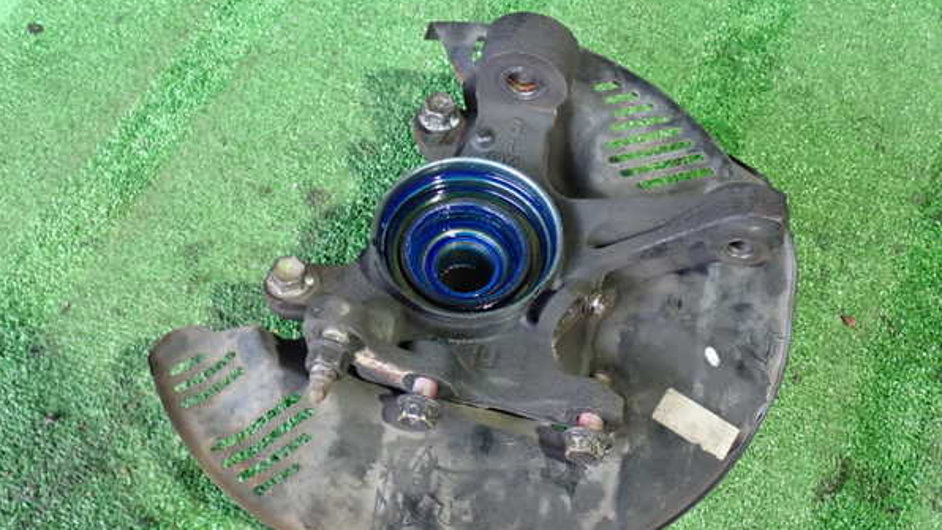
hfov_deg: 45.5
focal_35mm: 45
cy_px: 309
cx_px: 469
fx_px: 1124
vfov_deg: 26.5
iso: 800
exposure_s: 1/25
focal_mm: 7.31
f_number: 2.8
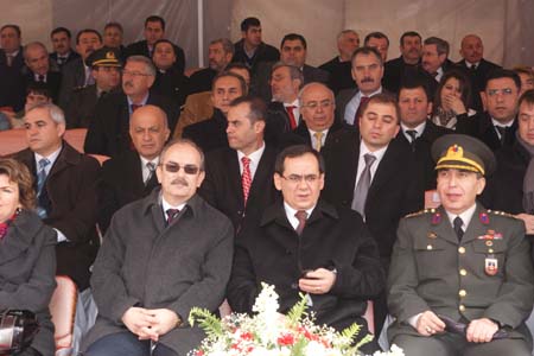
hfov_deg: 27.0
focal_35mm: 75
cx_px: 267
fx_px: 1112
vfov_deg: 18.2
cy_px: 178
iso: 400
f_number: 5.6
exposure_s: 1/80
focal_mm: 50
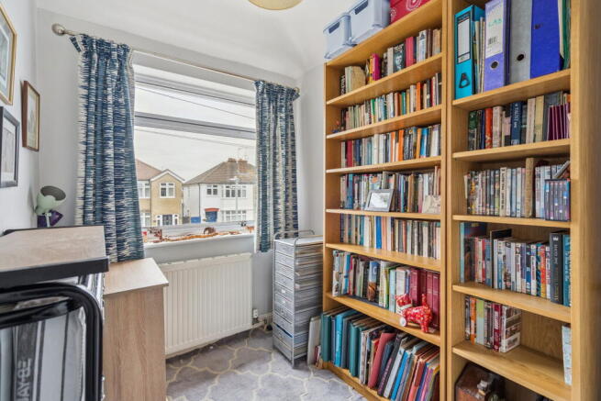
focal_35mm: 16
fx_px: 267
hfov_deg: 96.7
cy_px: 200
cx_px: 300
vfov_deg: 73.8
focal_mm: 16
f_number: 5.6
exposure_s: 1/13
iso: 320
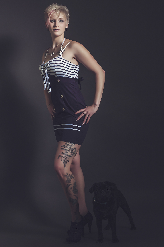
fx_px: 513
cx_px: 82
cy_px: 124
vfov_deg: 27.0
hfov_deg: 18.2
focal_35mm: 75
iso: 200
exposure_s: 1/500
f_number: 8
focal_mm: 50
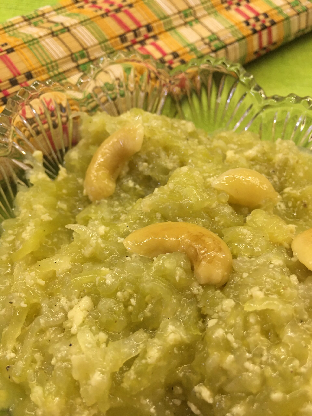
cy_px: 208
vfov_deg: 61.7
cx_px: 156
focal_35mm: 29
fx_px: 349
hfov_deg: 48.2
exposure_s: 1/17
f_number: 2.2
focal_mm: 4.15
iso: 80
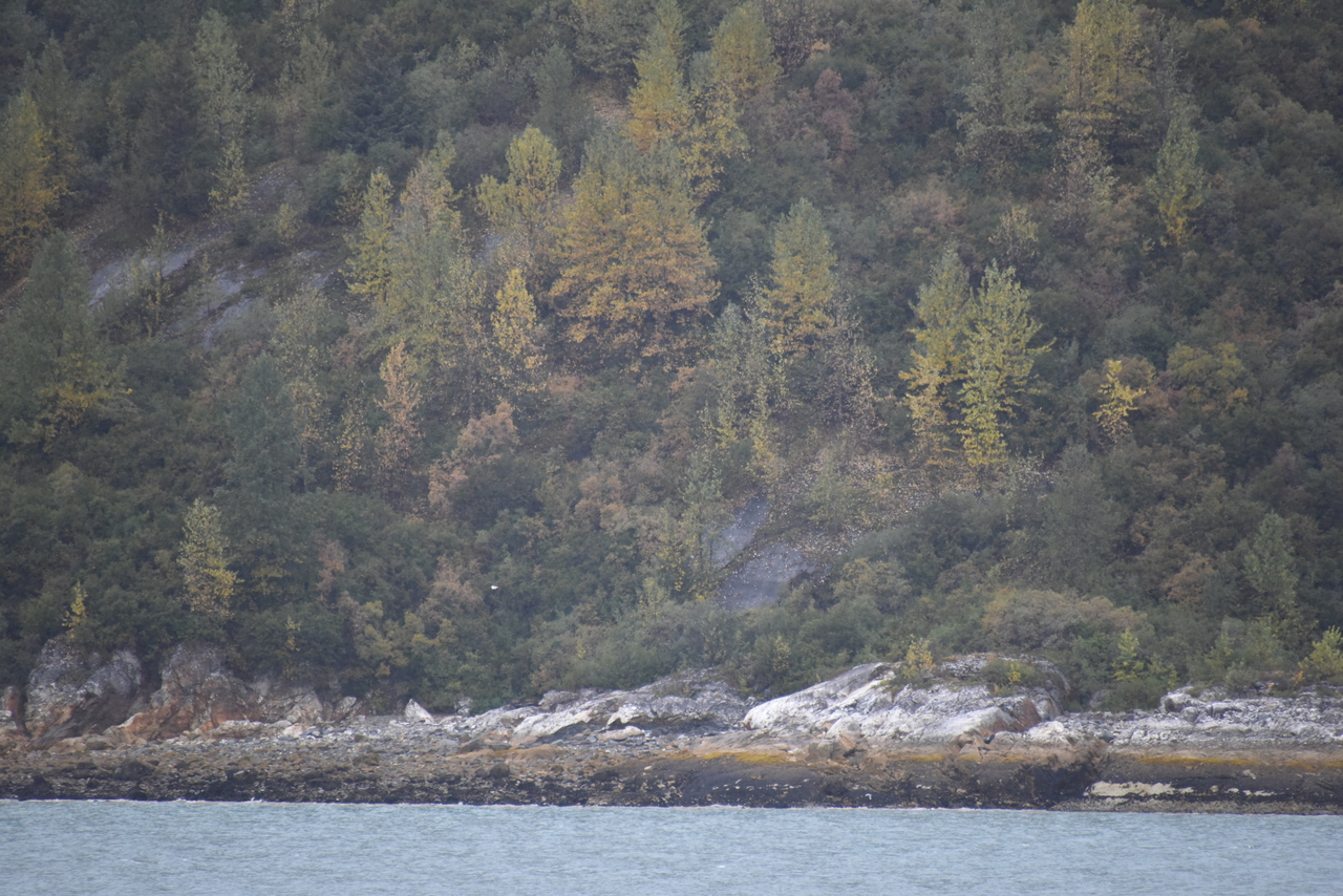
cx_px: 672
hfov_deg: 6.9
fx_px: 11193
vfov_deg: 4.6
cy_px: 448
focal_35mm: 300
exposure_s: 1/640
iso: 2500
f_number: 5.6
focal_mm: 300
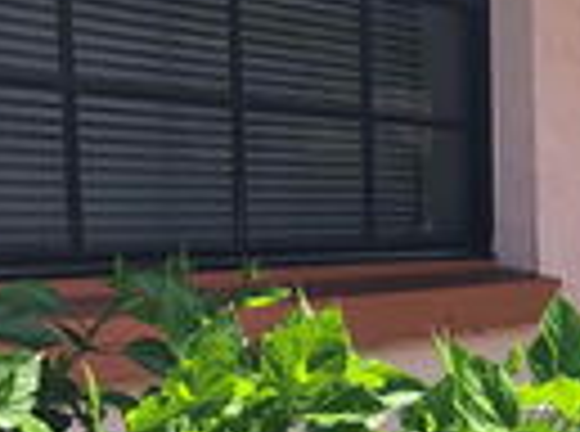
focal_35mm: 93
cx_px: 888
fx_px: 1554
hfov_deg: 18.5
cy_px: 360
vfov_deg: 15.7
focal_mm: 3.99
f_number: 1.8
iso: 20
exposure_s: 1/695
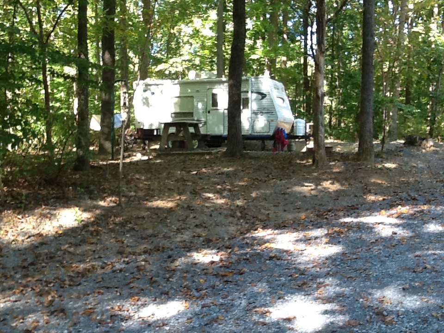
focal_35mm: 44
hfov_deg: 42.9
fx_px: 564
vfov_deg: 32.9
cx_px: 222
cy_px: 166
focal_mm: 2.03
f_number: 2.4
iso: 50
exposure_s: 1/40
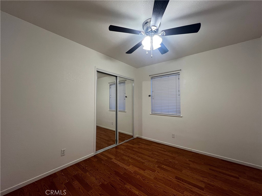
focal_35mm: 13
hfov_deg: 106.2
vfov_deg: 89.9
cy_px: 98
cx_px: 131
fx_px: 98
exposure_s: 1/60
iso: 160
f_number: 1.8
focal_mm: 1.57
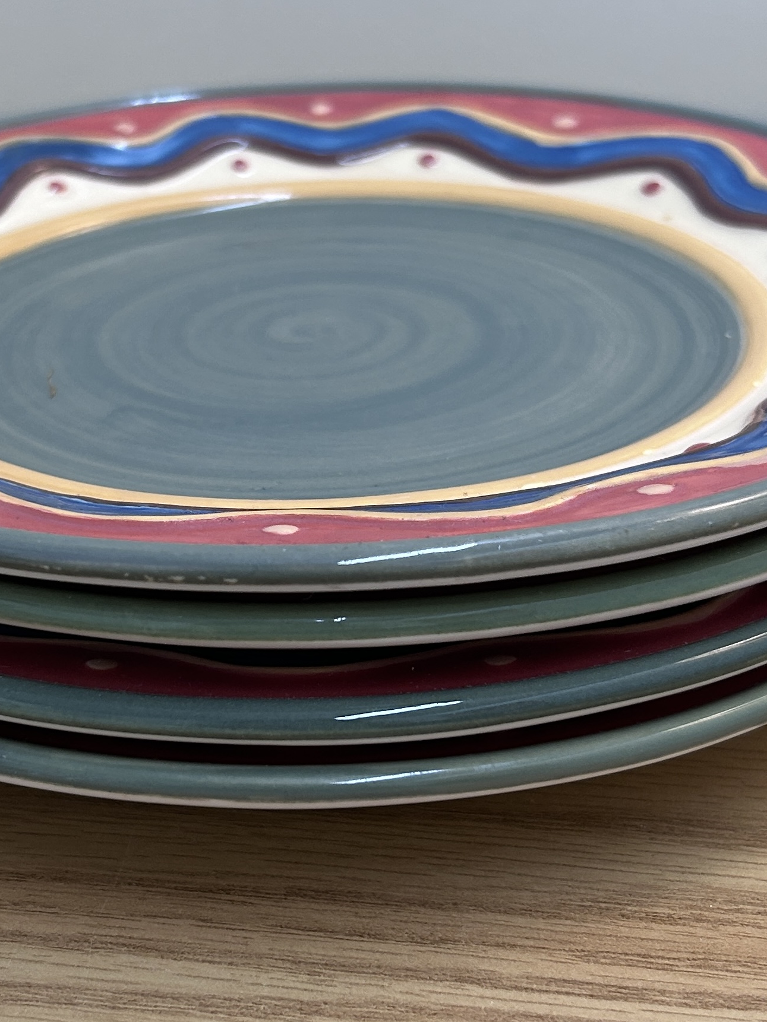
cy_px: 503
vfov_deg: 36.2
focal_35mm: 53
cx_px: 286
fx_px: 1566
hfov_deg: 27.4
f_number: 1.5
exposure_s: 1/120
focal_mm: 5.7
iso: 100
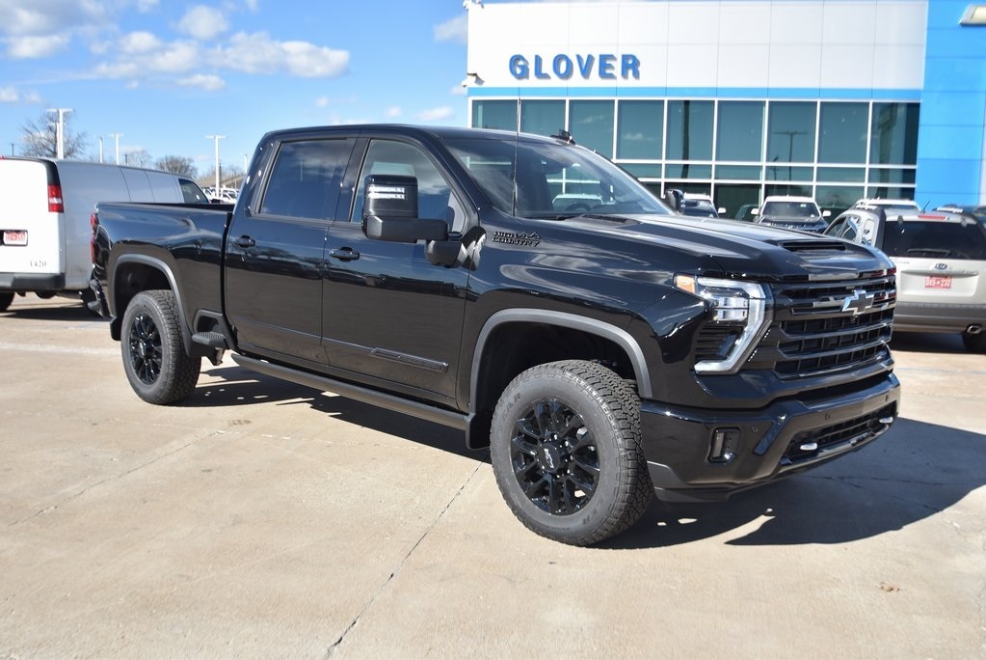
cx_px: 493
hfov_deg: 53.1
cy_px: 330
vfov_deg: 36.9
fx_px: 987
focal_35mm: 36
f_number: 4.5
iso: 100
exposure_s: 1/500
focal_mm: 24
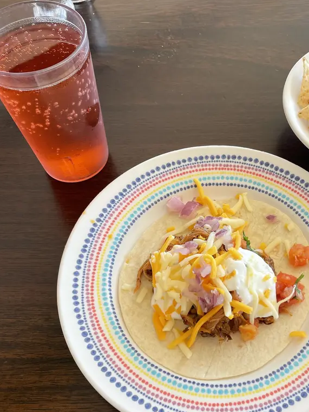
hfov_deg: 34.7
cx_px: 213
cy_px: 213
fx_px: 488
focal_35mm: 41
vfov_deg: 45.8
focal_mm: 4.2
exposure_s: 1/367
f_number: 1.6
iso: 32
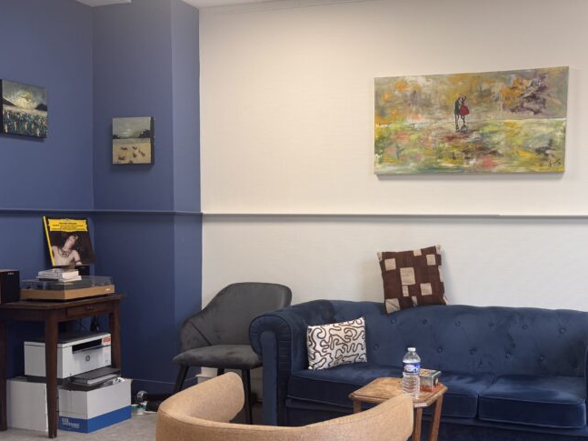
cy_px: 253
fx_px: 645
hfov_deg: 47.2
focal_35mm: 38
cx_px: 439
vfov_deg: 37.6
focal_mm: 6.76
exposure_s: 1/100
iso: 125
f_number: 1.78
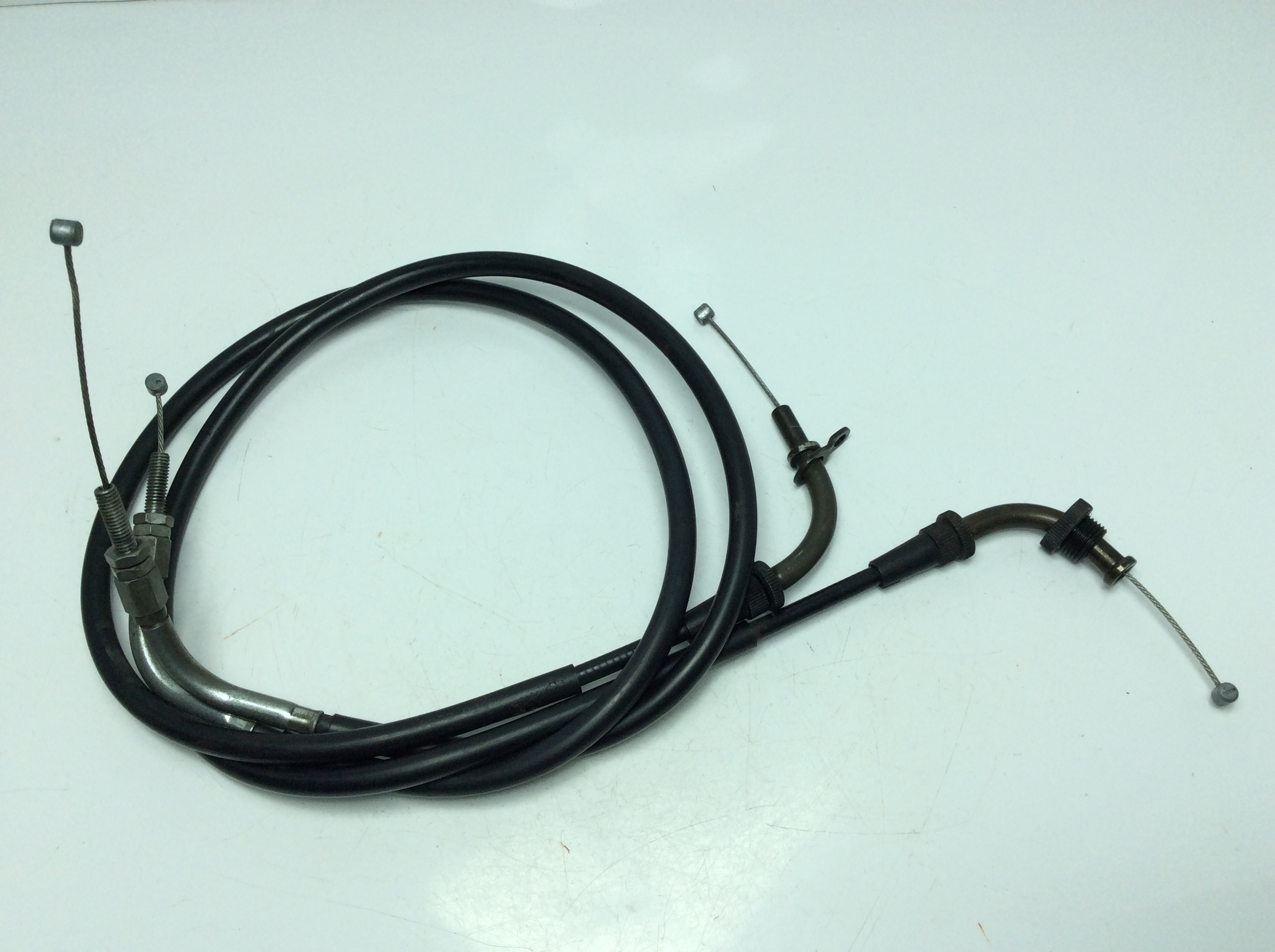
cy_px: 476
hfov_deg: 56.9
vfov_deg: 44.1
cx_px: 638
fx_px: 1177
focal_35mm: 32
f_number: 2.4
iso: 32
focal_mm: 3.3
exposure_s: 1/555
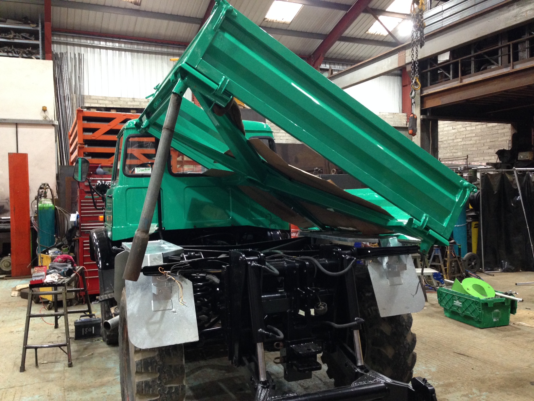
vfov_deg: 42.9
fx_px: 509
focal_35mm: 33
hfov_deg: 55.4
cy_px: 200
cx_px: 267
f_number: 2.4
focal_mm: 4.12
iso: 250
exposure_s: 1/20
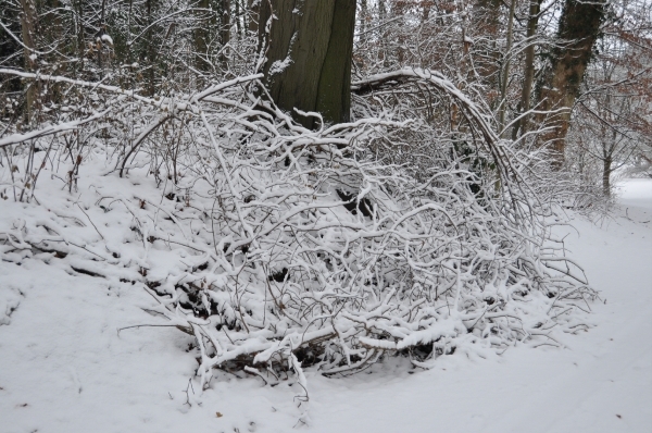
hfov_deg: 46.5
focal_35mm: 42
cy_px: 216
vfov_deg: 31.8
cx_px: 326
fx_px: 759
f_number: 4.5
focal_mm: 28
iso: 400
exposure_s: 1/80
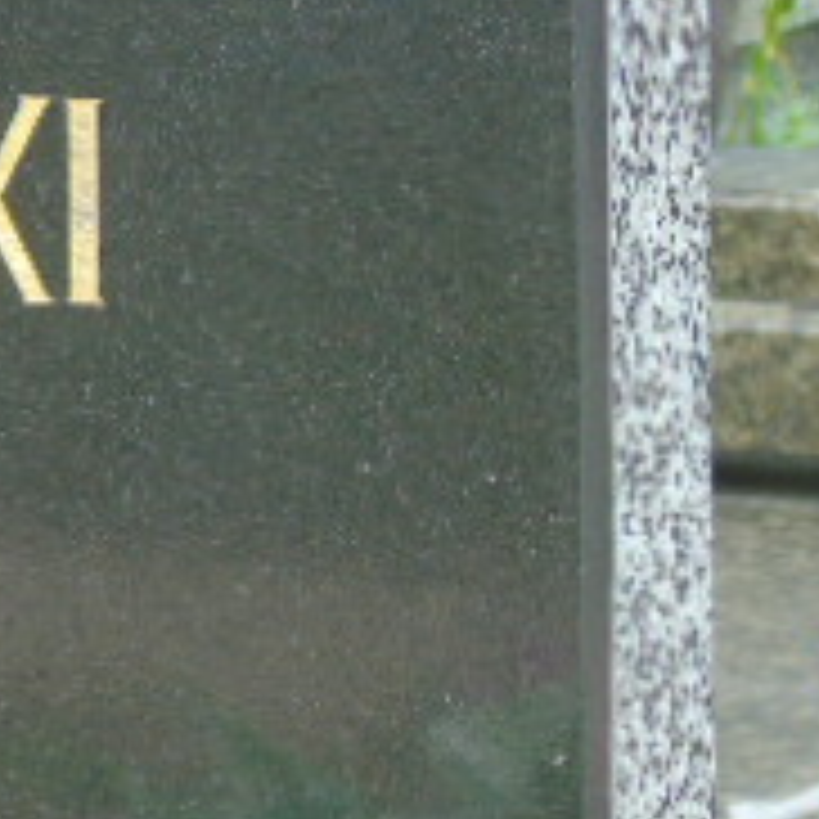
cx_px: -432
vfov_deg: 4.0
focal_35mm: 442
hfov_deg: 3.9
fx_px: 11831
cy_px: 549
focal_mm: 25
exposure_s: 1/125
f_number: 4.7
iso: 100
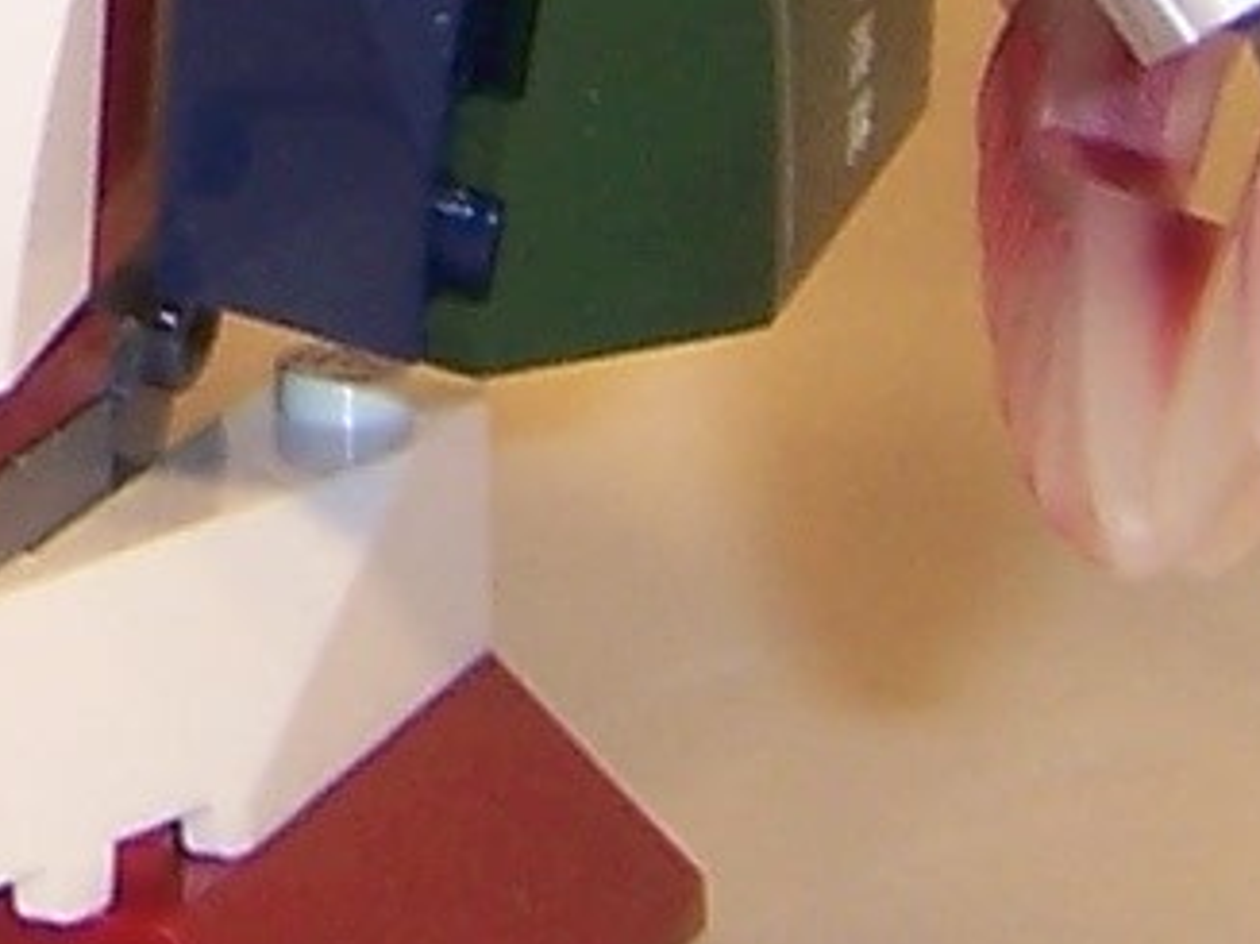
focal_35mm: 284
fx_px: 10334
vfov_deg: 5.0
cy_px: -1869
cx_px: -632
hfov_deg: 6.9
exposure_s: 1/160
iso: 80
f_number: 2.8
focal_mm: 6.2
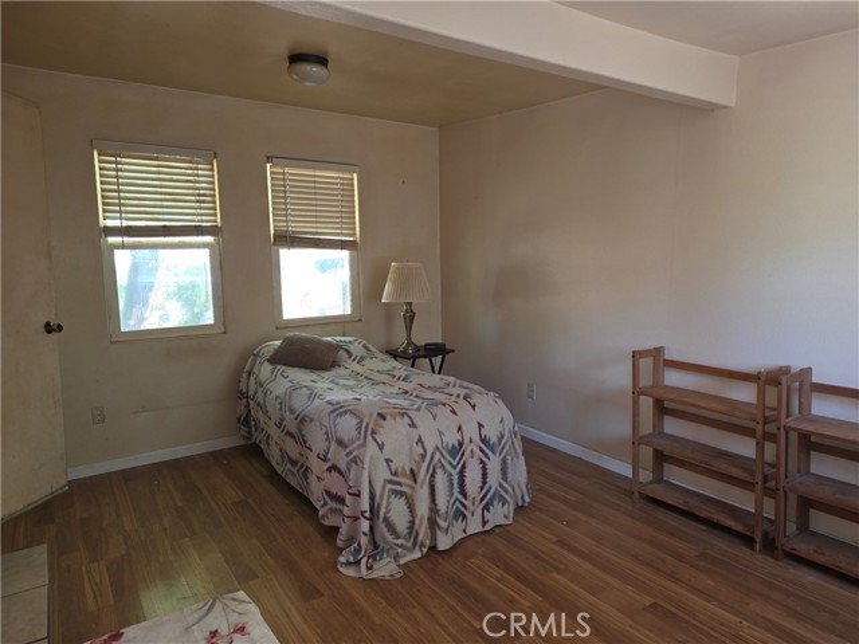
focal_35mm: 23
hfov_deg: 73.9
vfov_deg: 58.9
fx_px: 571
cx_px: 430
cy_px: 322
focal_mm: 6.25
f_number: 1.7
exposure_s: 1/40
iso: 125
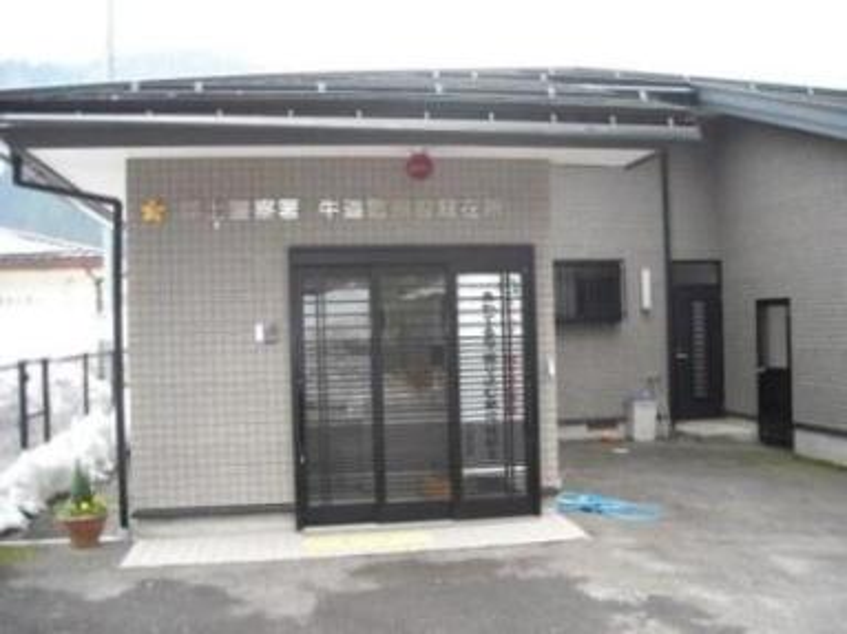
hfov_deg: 52.6
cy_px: 317
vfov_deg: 40.7
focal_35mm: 35
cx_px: 424
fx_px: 856
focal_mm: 5.7
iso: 64
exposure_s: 1/88
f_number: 2.8
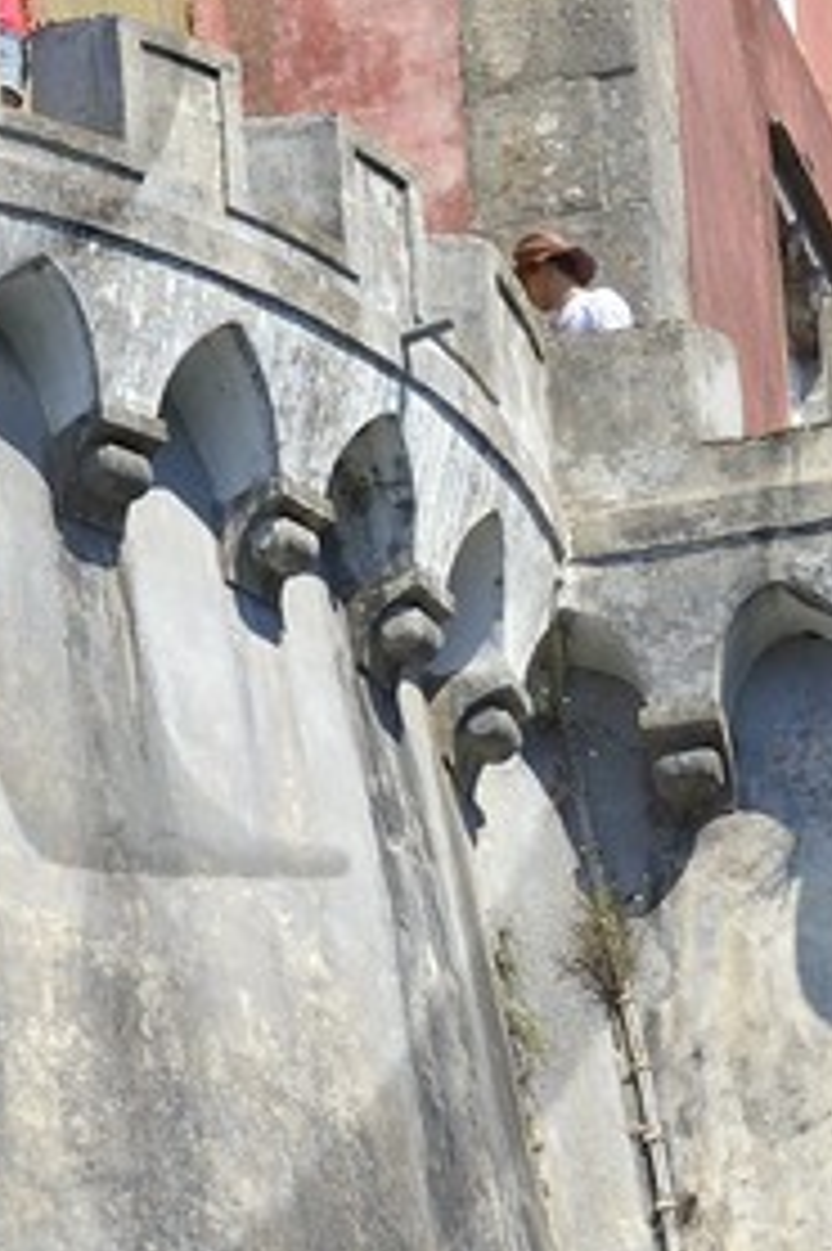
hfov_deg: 4.7
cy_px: 328
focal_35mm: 288
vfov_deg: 7.2
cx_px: -625
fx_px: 9996
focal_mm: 50
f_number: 11
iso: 200
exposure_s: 1/250
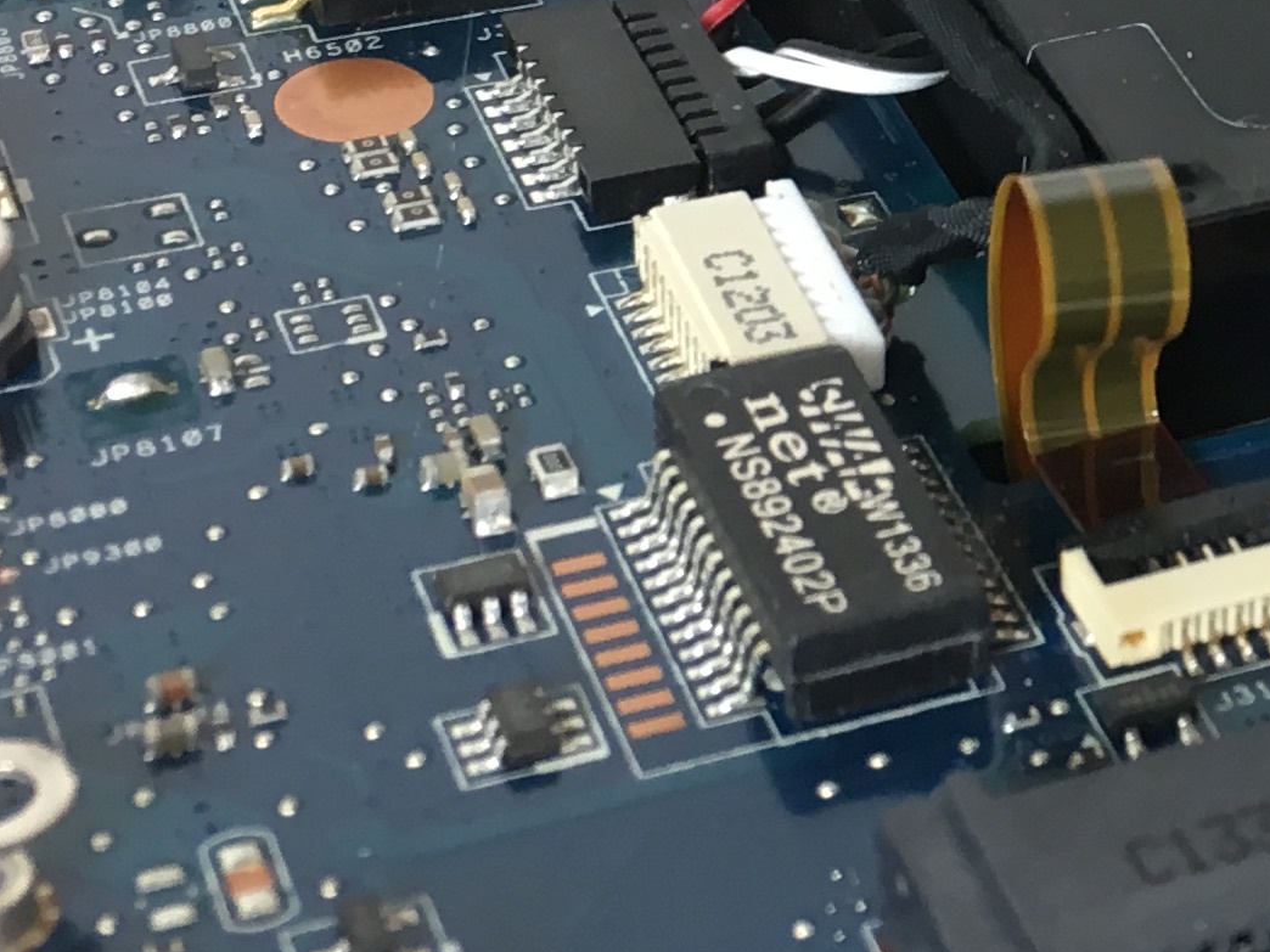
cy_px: 157
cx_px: 1671
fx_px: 4109
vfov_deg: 13.1
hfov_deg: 16.6
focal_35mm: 112
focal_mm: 4.15
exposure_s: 1/40
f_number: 2.2
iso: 32
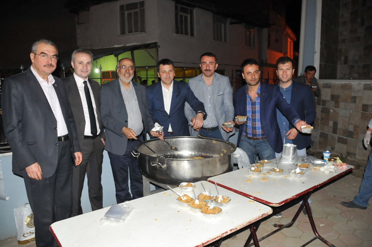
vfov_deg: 47.8
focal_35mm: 27
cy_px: 124
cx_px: 186
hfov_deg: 67.4
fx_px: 279
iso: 800
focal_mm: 18
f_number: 3.5
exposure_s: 1/60
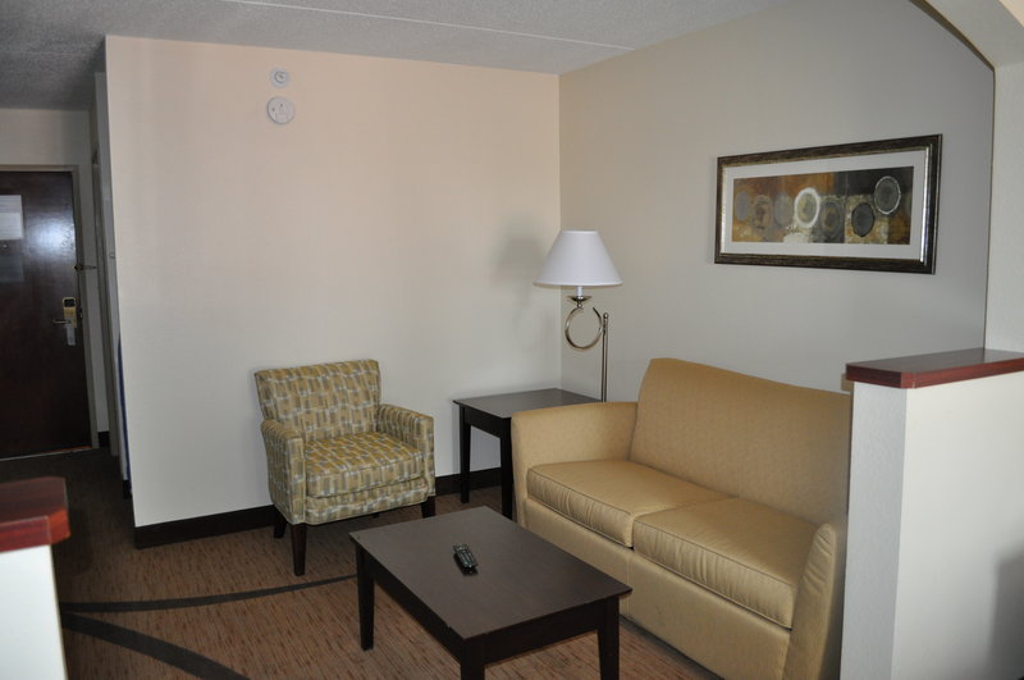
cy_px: 340
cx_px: 512
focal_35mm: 27
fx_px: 767
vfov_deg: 47.8
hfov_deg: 67.5
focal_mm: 18
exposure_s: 1/60
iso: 800
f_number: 3.5
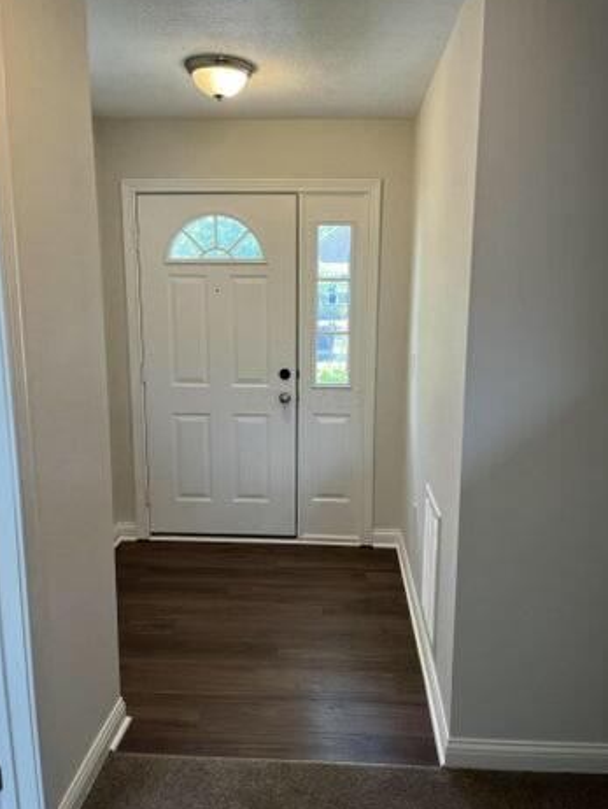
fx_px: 632
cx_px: 301
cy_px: 396
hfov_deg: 51.4
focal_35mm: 27
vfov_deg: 65.3
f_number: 1.6
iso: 64
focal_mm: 5.1
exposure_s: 1/60
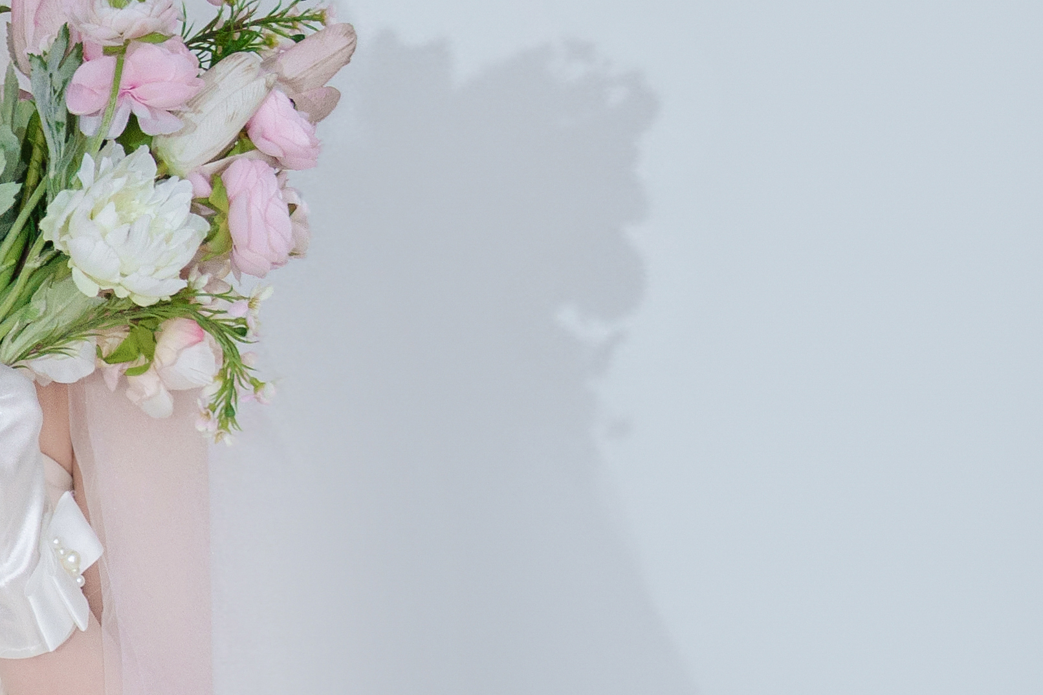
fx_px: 6171
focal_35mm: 213
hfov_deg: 9.3
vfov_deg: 6.4
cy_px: 632
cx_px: -626
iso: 1250
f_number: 4
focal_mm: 49
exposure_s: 1/100
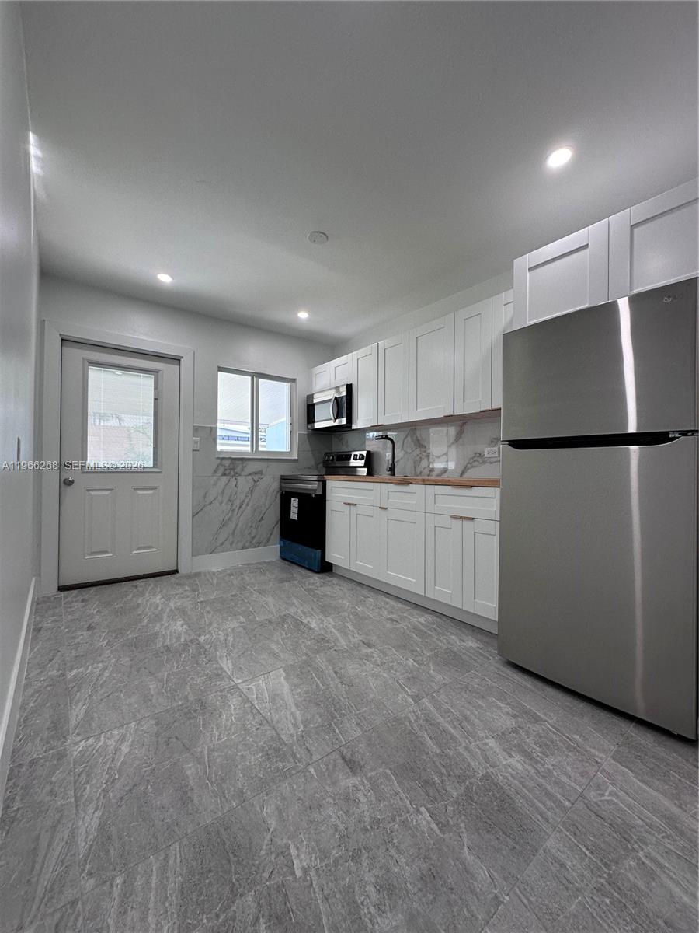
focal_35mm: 14
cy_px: 466
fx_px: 377
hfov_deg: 85.7
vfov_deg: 102.1
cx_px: 350
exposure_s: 1/120
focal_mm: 2.22
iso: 100
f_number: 2.2
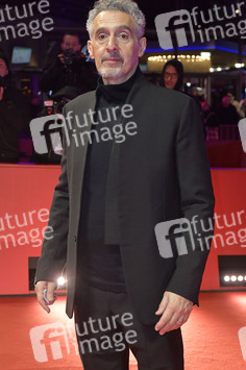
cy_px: 181
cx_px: 114
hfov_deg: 21.9
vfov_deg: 32.4
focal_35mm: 62
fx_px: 637
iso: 2000
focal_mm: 55
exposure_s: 1/250
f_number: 6.3
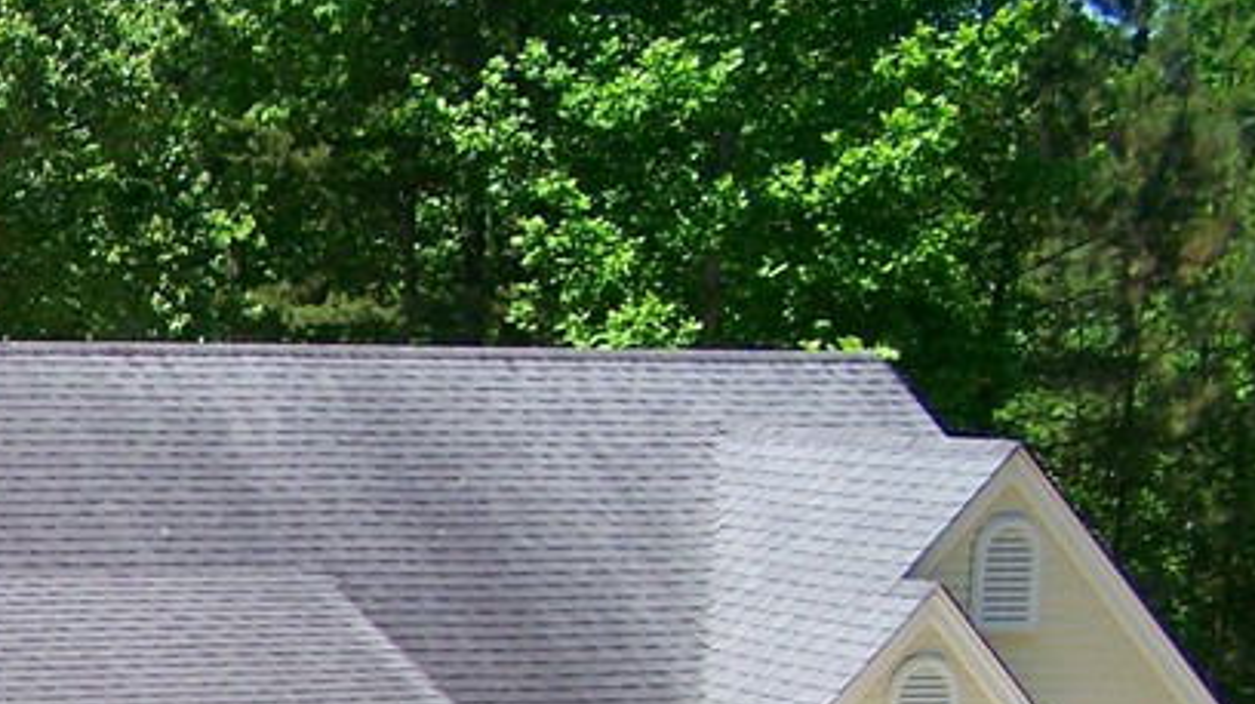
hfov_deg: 19.3
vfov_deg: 11.2
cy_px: 993
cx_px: -289
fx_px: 3459
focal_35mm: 104
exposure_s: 1/578
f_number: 2.8
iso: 79
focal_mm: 6.3
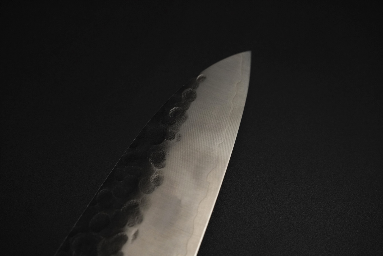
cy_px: 128
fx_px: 423
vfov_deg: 33.7
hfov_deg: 48.7
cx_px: 192
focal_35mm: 40
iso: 1250
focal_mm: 26.5
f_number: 5
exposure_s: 1/160
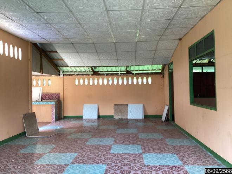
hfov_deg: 58.4
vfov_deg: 45.4
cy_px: 87
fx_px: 208
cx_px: 116
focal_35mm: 31
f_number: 2.4
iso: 80
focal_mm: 3.3
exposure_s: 1/60
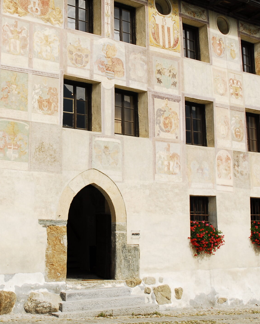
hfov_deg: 24.9
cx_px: 89
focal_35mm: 61
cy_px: 136
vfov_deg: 30.9
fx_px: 587
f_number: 8
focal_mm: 24
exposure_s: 1/160
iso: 100
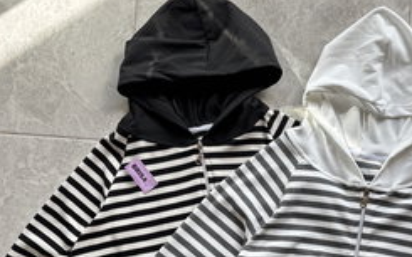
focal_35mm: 60
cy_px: 224
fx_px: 674
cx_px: 294
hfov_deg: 33.5
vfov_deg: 21.2
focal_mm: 5.96
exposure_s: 1/181
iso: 50
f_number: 1.6
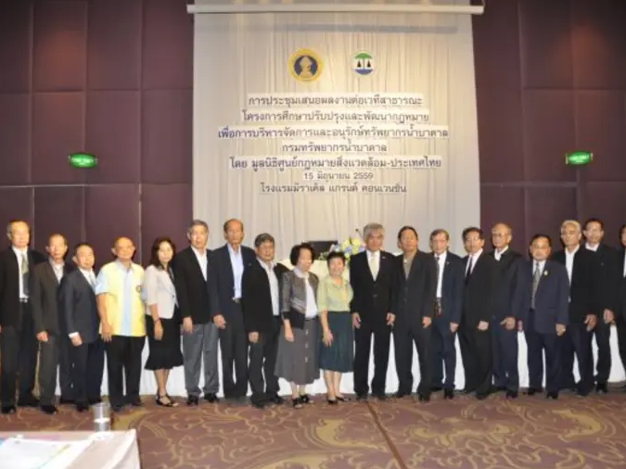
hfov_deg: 60.0
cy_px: 240
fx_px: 542
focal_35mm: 30
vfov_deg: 46.8
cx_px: 320
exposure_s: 1/60
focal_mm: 18
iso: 400
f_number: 3.5
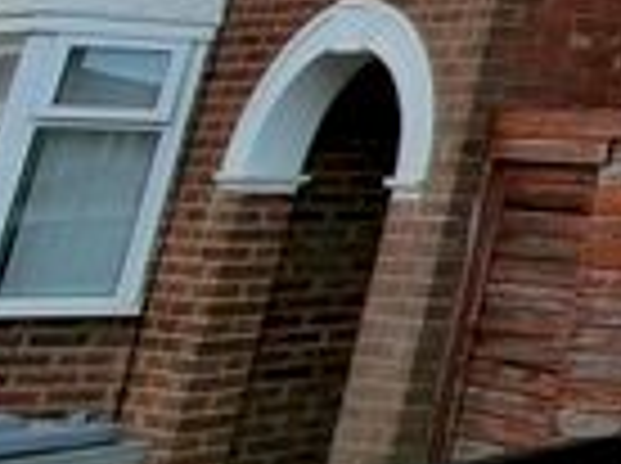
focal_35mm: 66
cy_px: -155
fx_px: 1182
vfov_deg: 20.1
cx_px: 1503
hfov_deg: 15.1
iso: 50
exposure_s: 1/1048
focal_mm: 2.2
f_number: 2.2
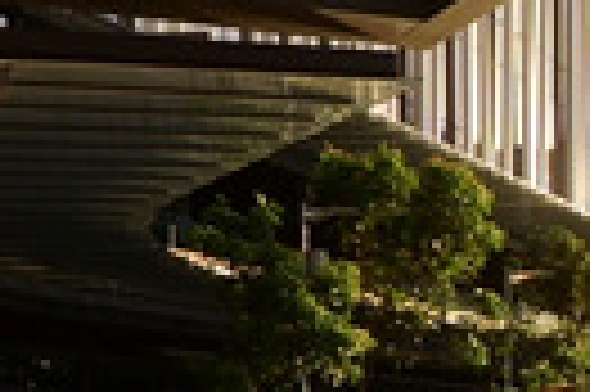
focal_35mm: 125
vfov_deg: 10.7
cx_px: 1081
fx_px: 2046
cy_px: 489
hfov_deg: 14.4
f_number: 6.3
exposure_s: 1/400
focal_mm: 16
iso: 640
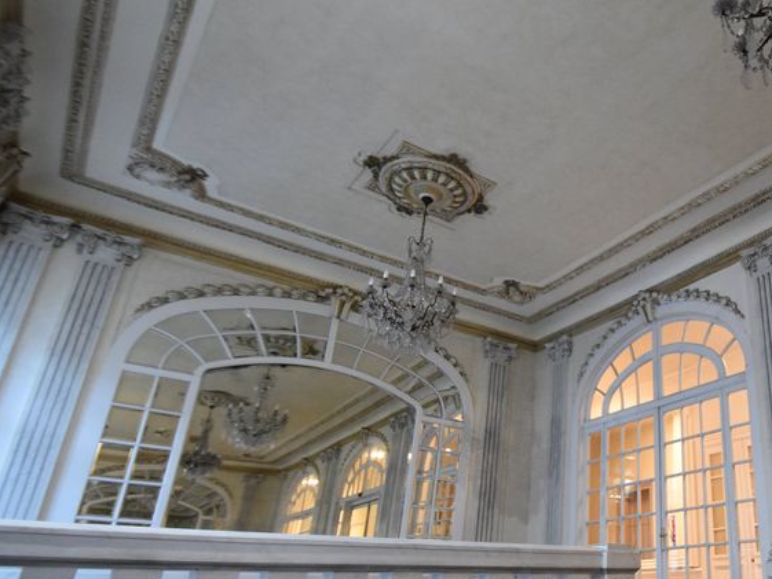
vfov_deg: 51.4
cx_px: 650
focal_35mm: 27
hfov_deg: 58.7
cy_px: 297
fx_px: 602
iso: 1600
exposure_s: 1/60
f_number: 3.5
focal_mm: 10
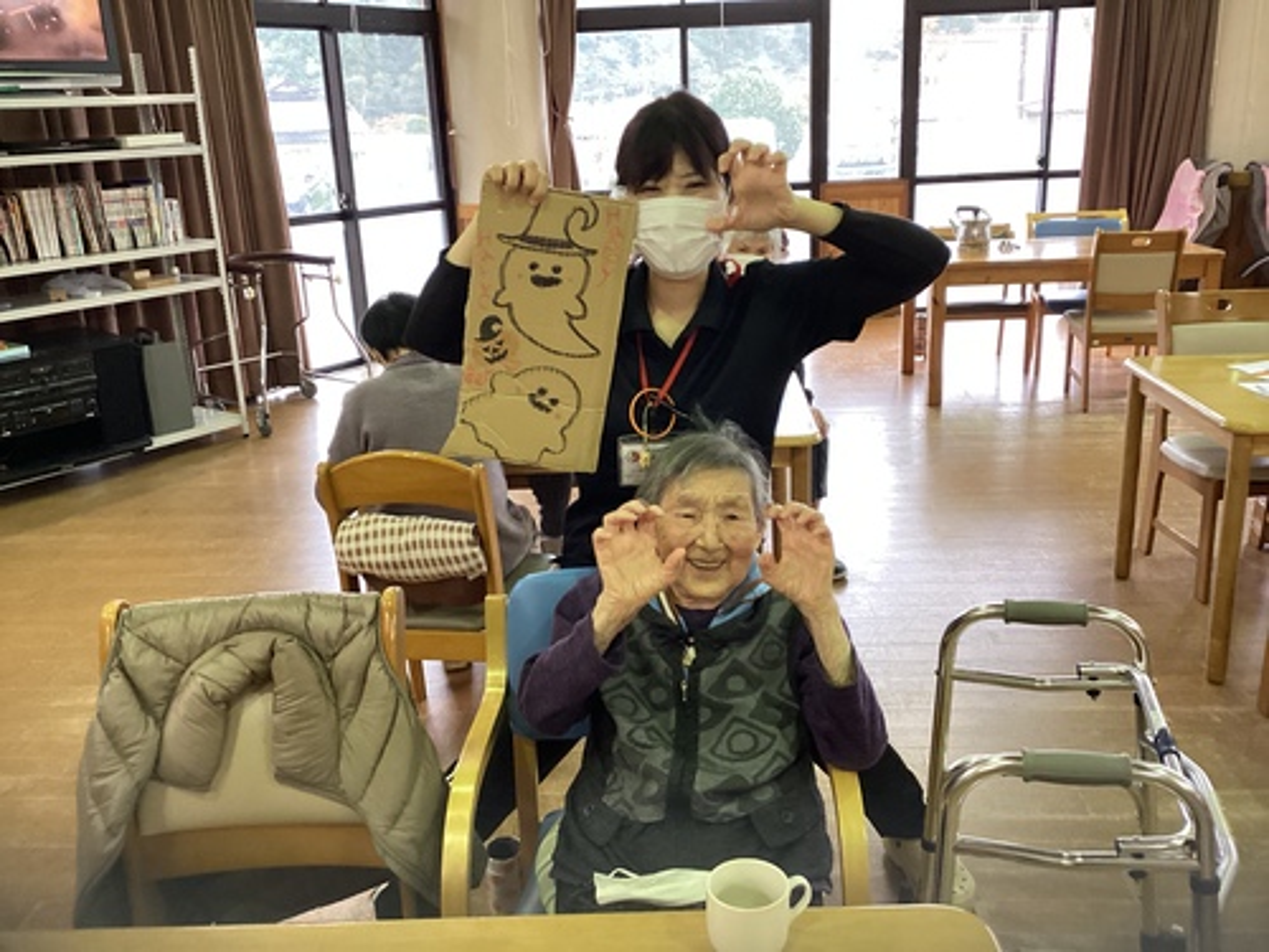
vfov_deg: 45.4
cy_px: 476
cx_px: 634
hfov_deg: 58.4
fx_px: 1136
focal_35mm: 31
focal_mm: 3.3
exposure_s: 1/60
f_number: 2.4
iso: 200
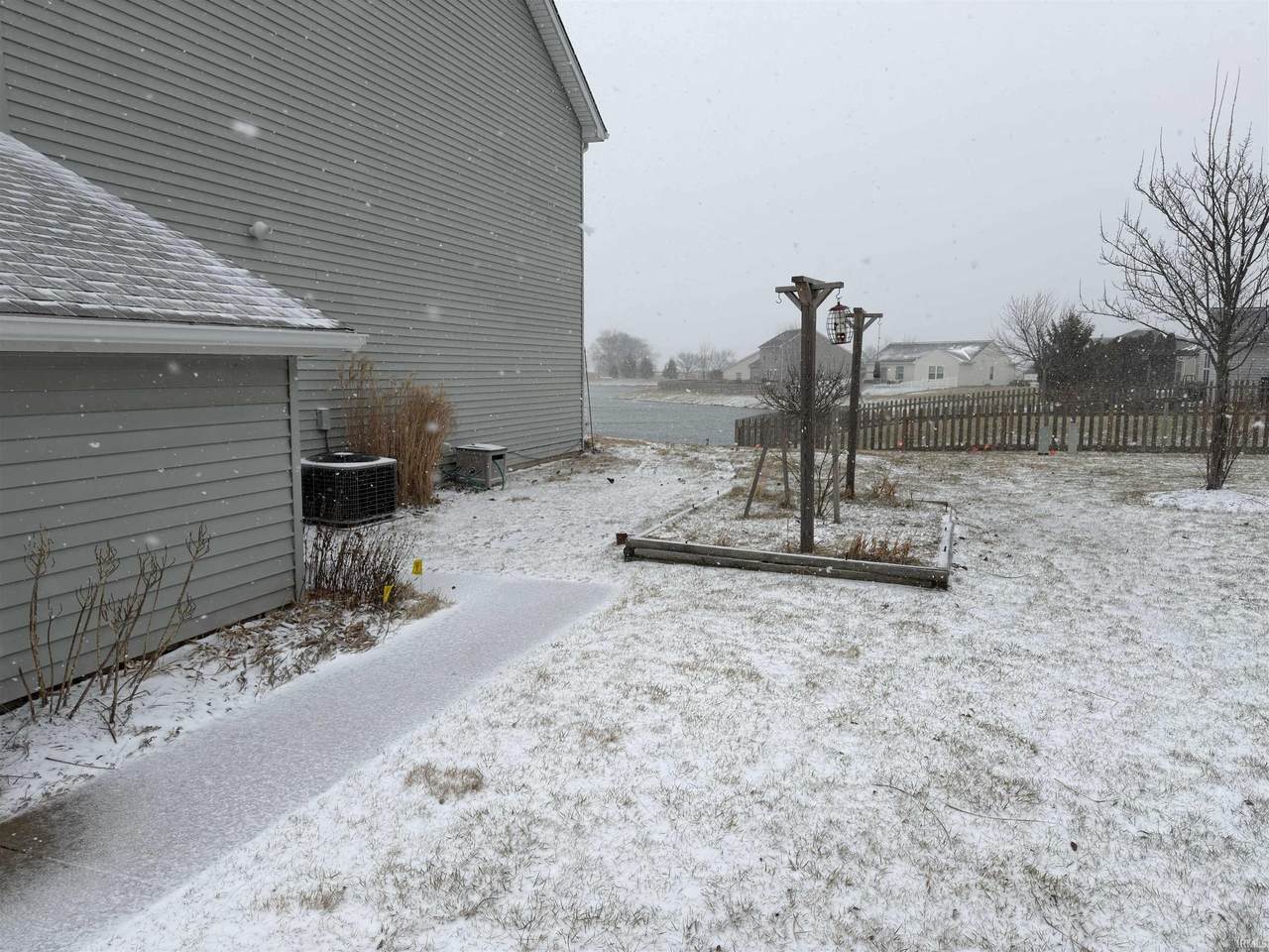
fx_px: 880
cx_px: 634
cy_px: 476
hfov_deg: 71.6
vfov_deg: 56.8
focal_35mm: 24
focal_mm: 6.76
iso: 64
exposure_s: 1/1669
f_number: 1.78
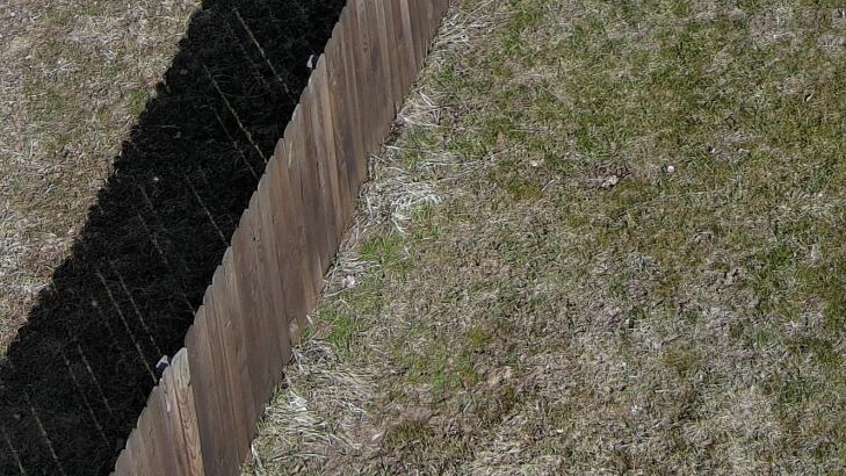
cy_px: -499
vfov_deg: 9.1
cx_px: 766
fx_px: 2804
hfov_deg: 16.9
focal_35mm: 125
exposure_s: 1/1170
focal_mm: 10.1
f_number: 2.8
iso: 100
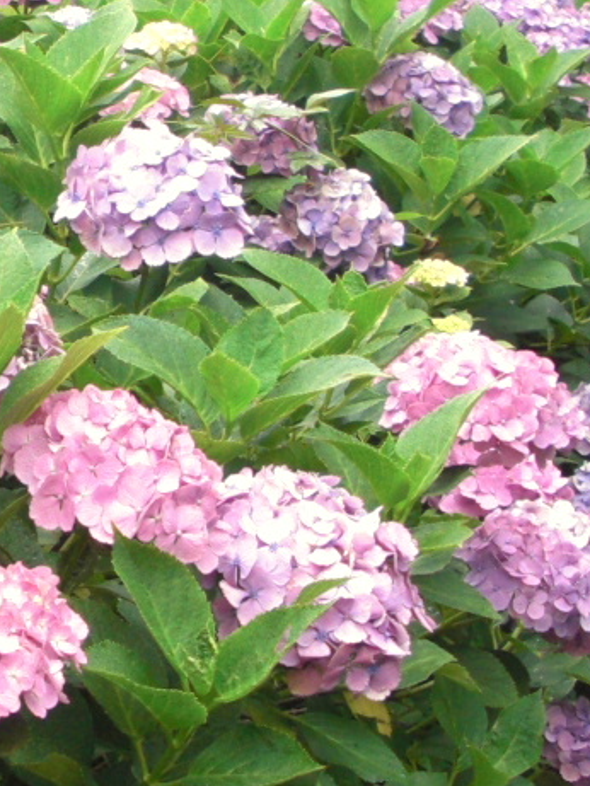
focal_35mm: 125
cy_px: 312
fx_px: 2839
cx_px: -136
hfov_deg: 11.6
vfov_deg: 15.8
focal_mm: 6.3
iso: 100
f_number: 2.8
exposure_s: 1/125
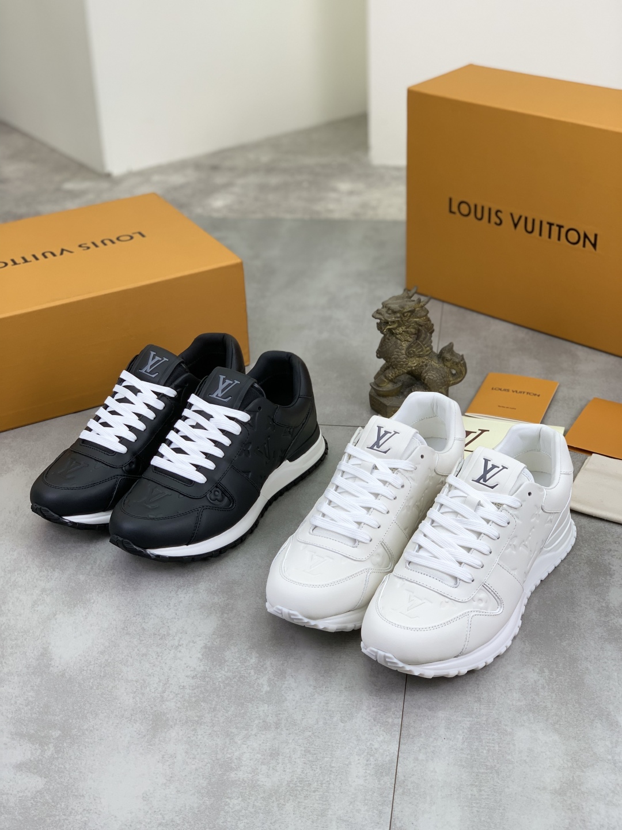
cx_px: 311
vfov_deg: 36.8
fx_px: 1246
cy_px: 415
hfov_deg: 28.0
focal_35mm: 52
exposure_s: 1/100
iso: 16
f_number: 2.4
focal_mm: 6
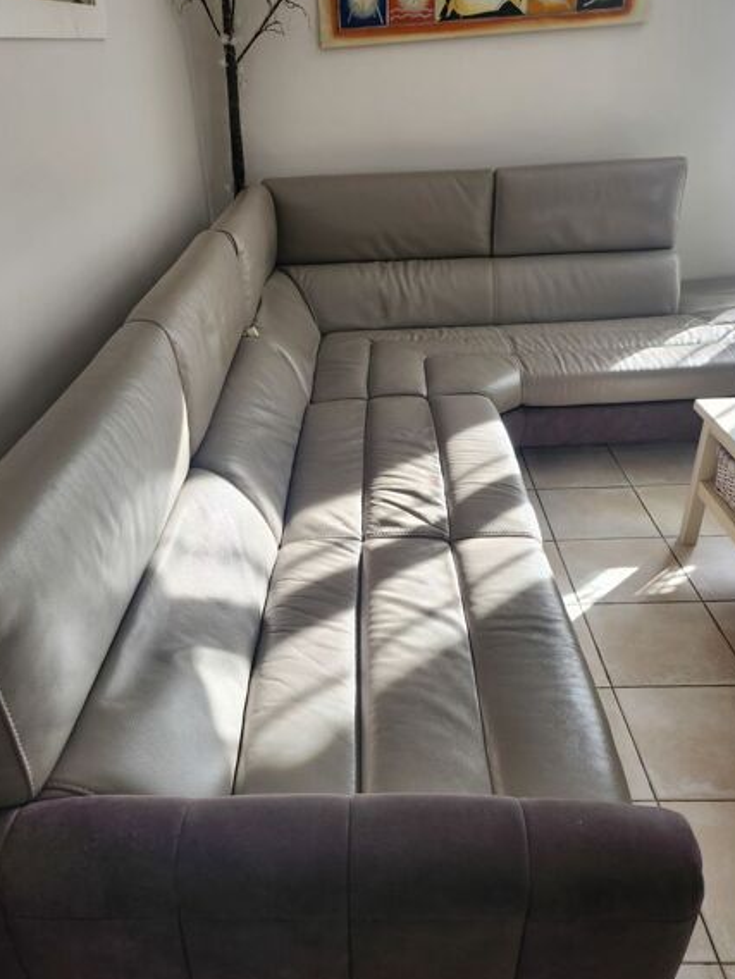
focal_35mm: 27
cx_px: 346
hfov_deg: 51.3
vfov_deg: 65.2
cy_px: 523
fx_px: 764
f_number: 1.8
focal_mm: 5
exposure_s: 1/180
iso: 64
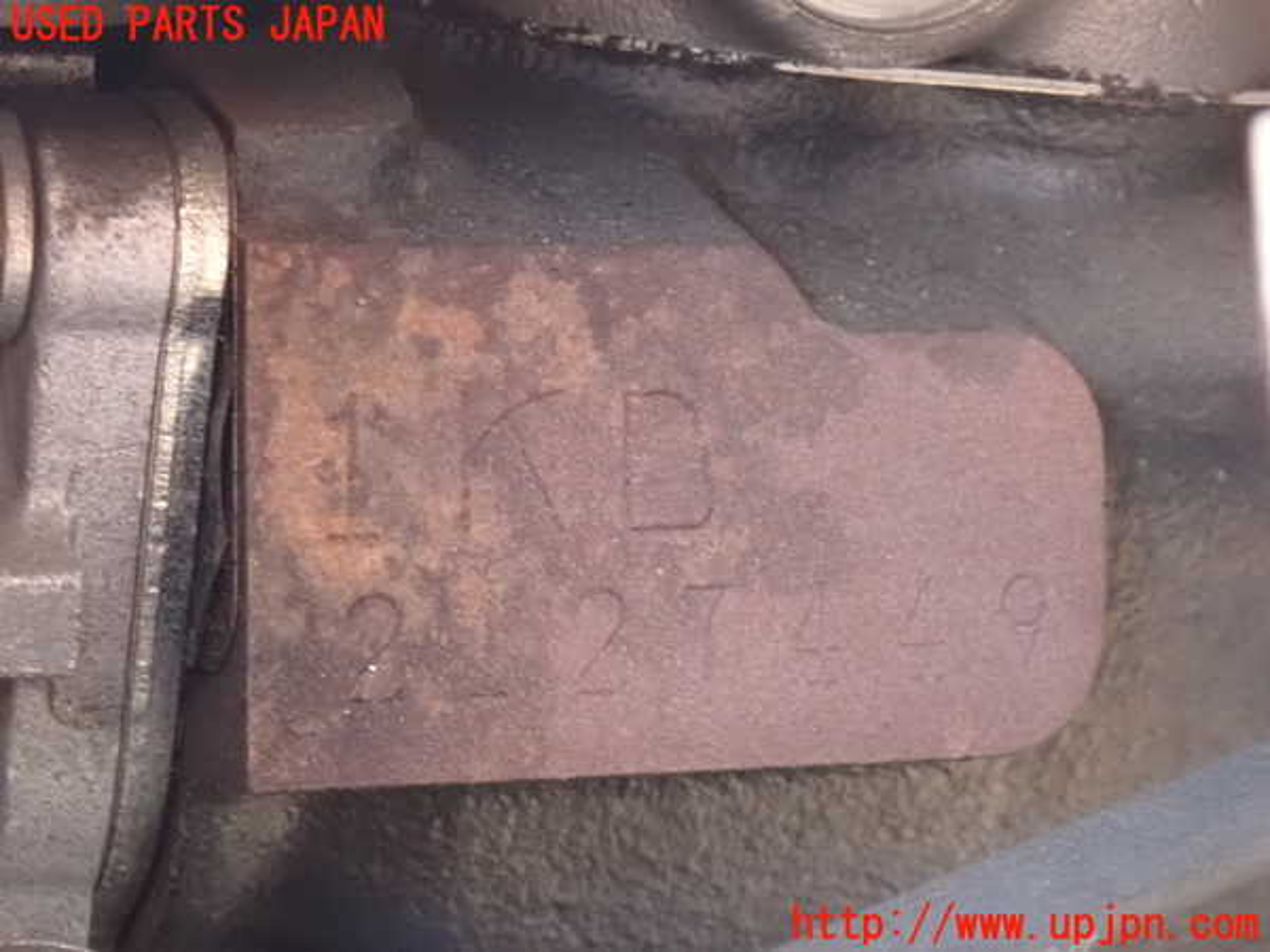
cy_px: 476
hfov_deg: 19.6
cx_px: 635
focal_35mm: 100
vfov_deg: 14.8
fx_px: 3669
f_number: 4.9
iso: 1600
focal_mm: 18
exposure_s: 1/20
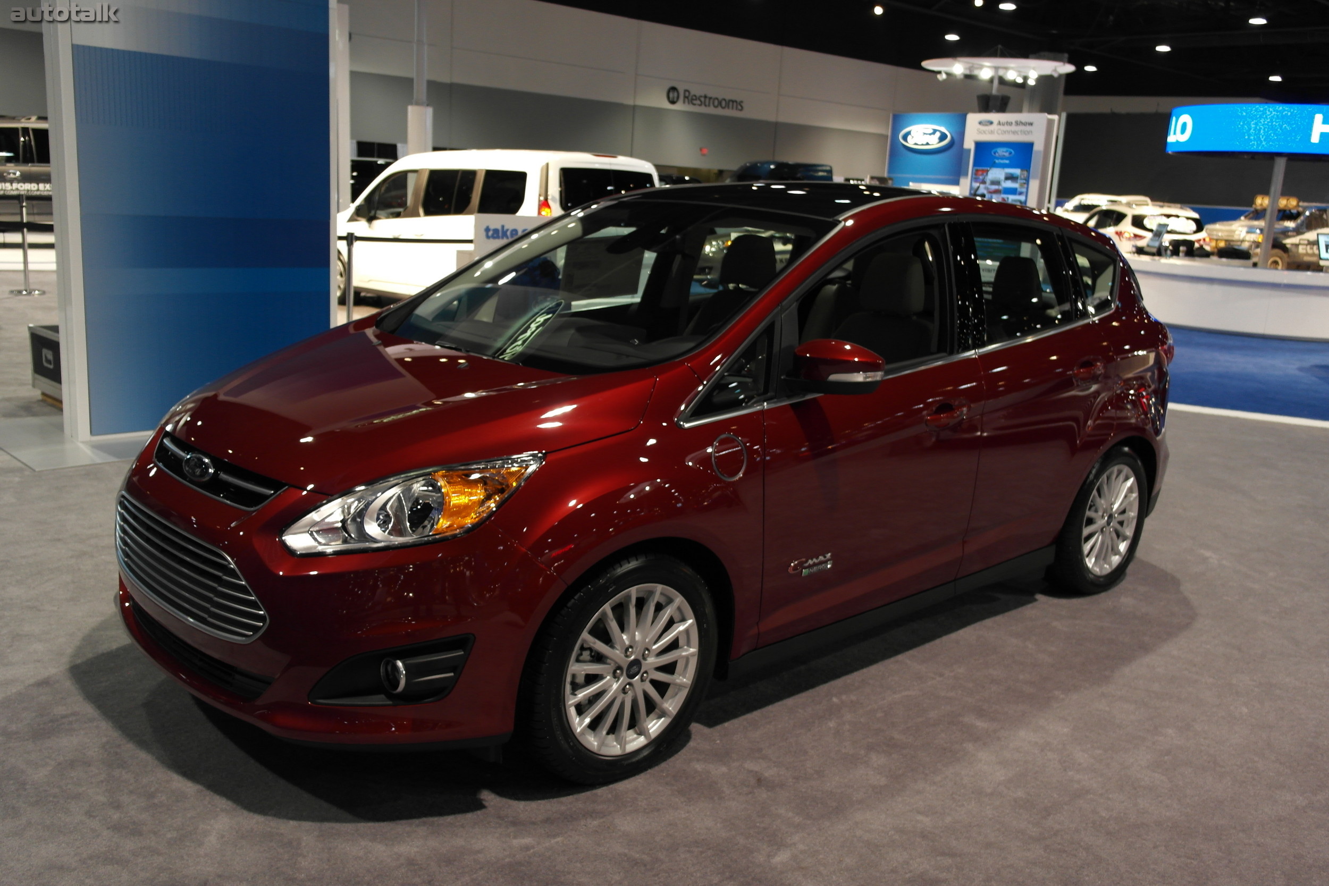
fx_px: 1107
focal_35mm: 30
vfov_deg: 43.6
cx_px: 664
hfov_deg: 61.9
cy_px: 443
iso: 400
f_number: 3.5
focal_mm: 20
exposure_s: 1/40
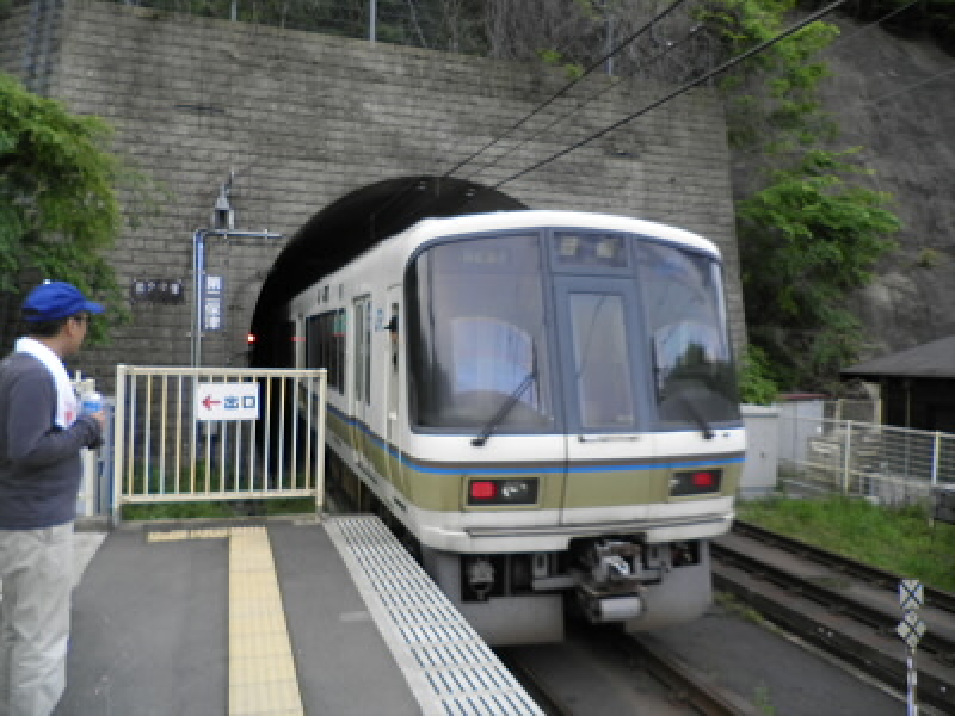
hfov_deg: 65.3
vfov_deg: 51.4
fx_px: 745
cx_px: 478
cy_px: 358
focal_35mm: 27
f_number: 3.2
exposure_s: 1/125
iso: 64
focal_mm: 4.9
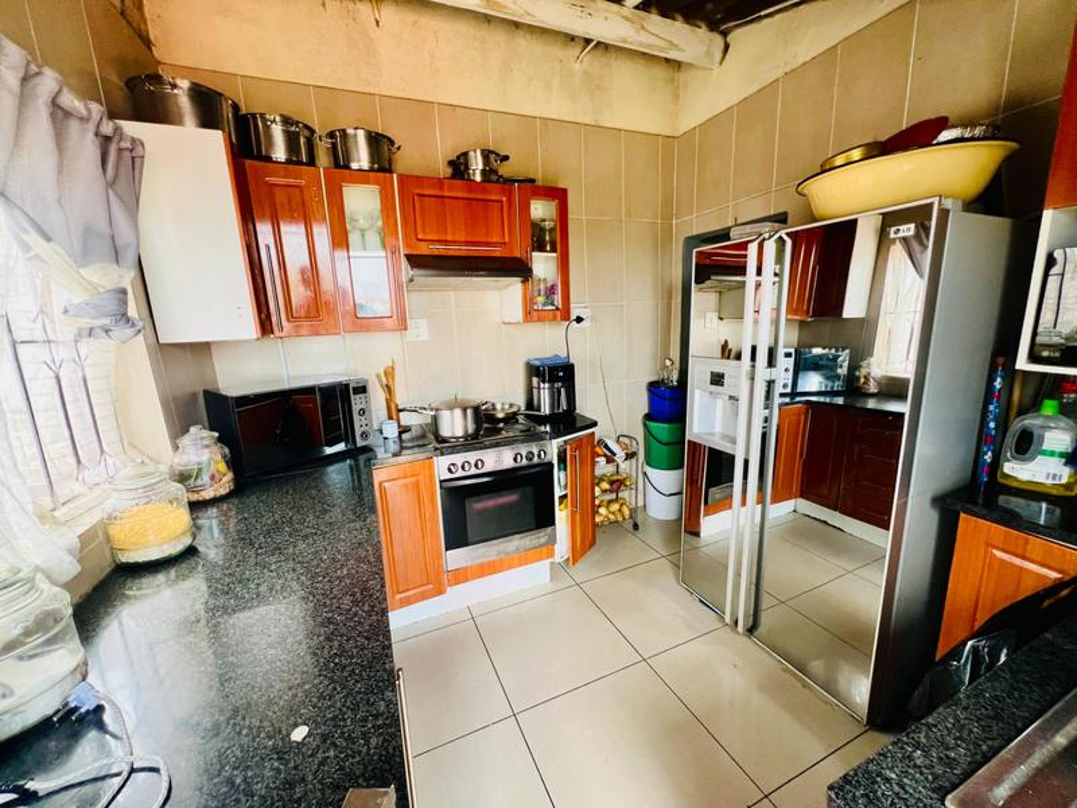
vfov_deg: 89.9
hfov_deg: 106.2
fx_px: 404
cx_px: 538
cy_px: 404
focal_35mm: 13
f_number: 1.8
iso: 200
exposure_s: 1/99
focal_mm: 1.57
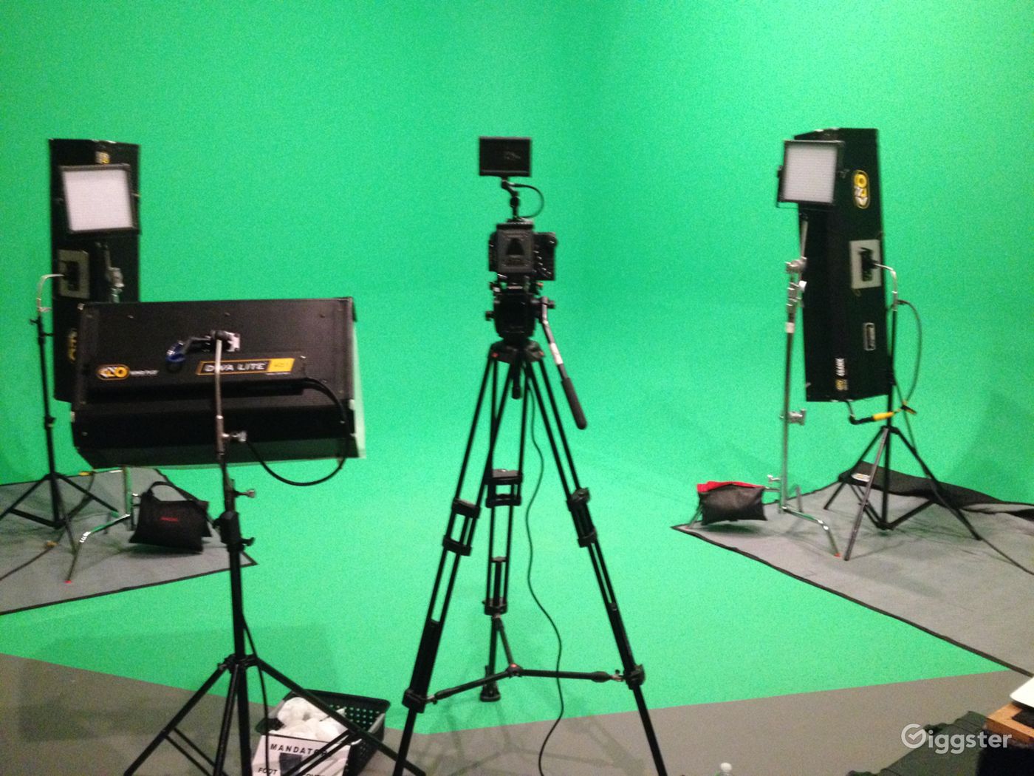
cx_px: 517
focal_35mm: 35
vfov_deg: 40.7
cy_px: 388
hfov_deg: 52.6
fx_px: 1045
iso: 400
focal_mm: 4.28
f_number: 2.4
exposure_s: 1/15
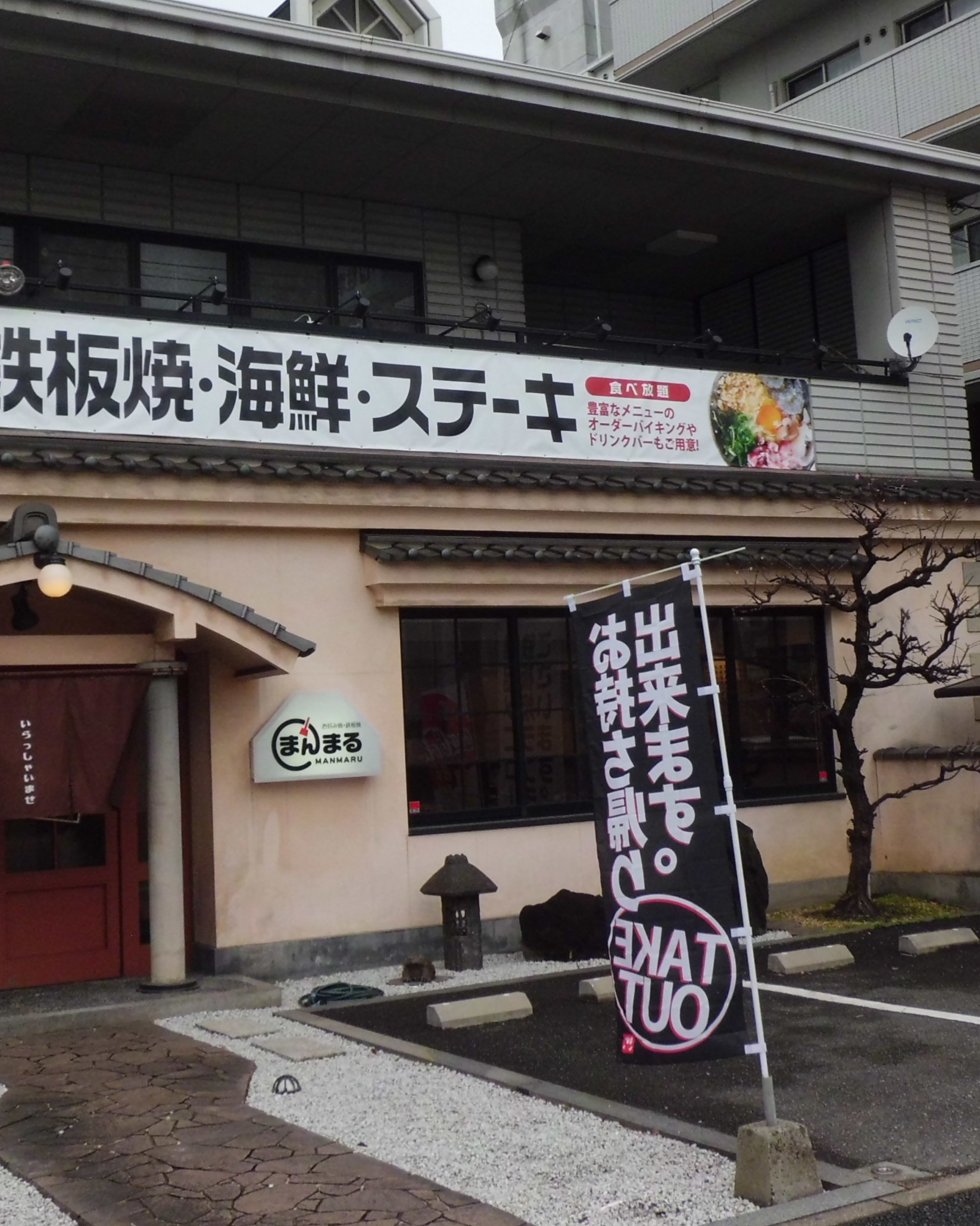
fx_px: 1631
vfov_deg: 41.0
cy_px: 514
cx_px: 485
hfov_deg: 33.4
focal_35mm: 45
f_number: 2.8
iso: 100
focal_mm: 4.7
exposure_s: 1/500
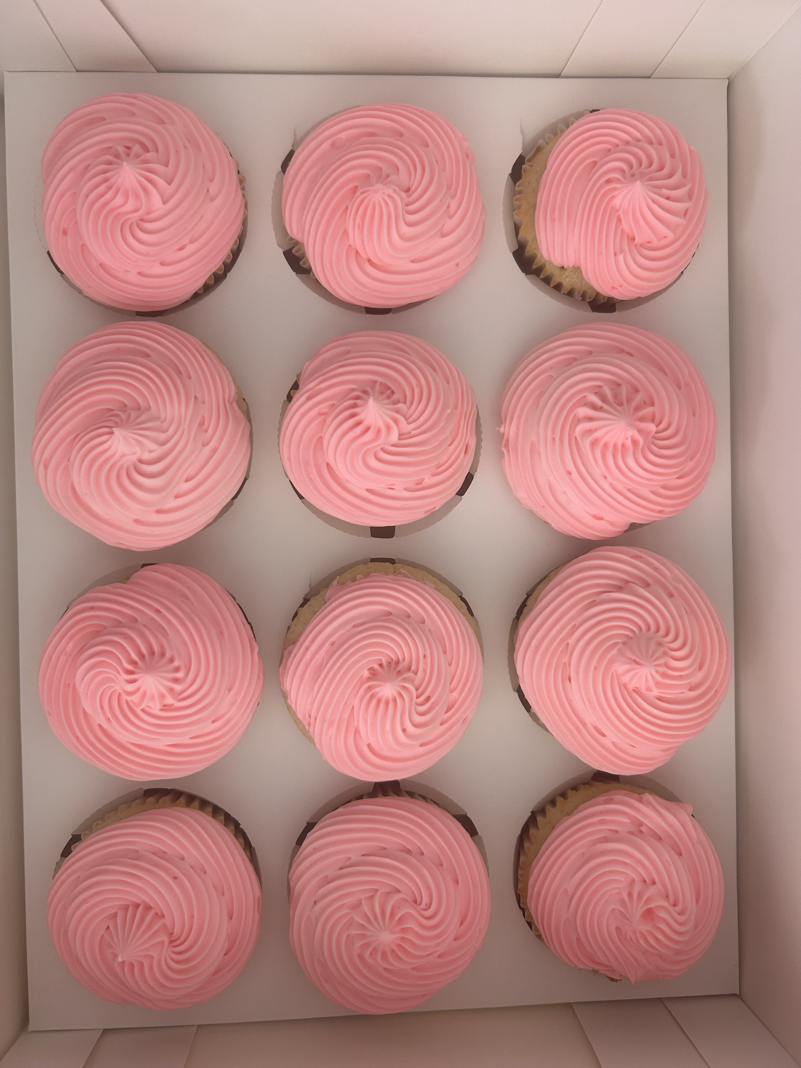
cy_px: 534
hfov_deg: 53.1
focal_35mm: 26
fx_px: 802
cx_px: 400
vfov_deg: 67.3
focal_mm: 5.7
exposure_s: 1/121
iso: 80
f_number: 1.5
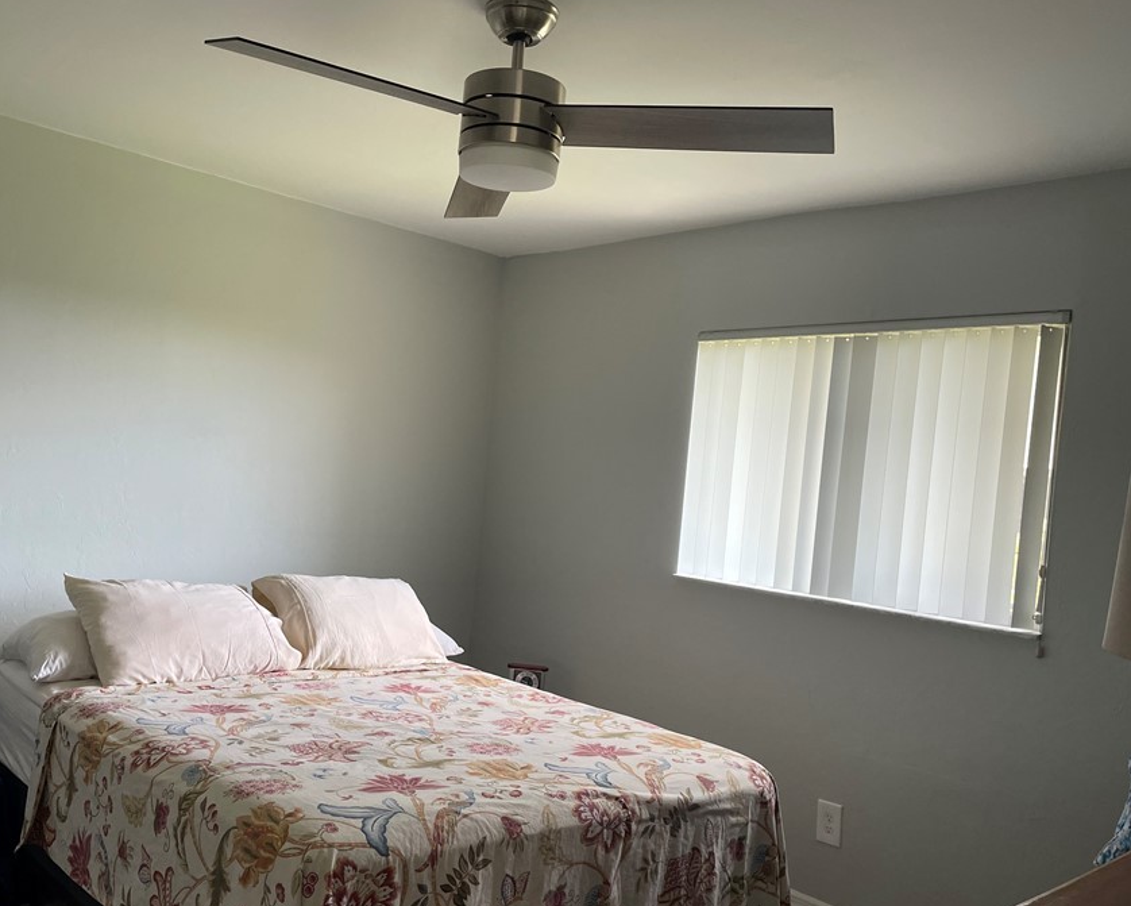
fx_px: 1038
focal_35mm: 31
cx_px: 485
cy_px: 504
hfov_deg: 56.9
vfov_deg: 47.1
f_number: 1.6
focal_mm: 4.2
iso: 125
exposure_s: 1/121
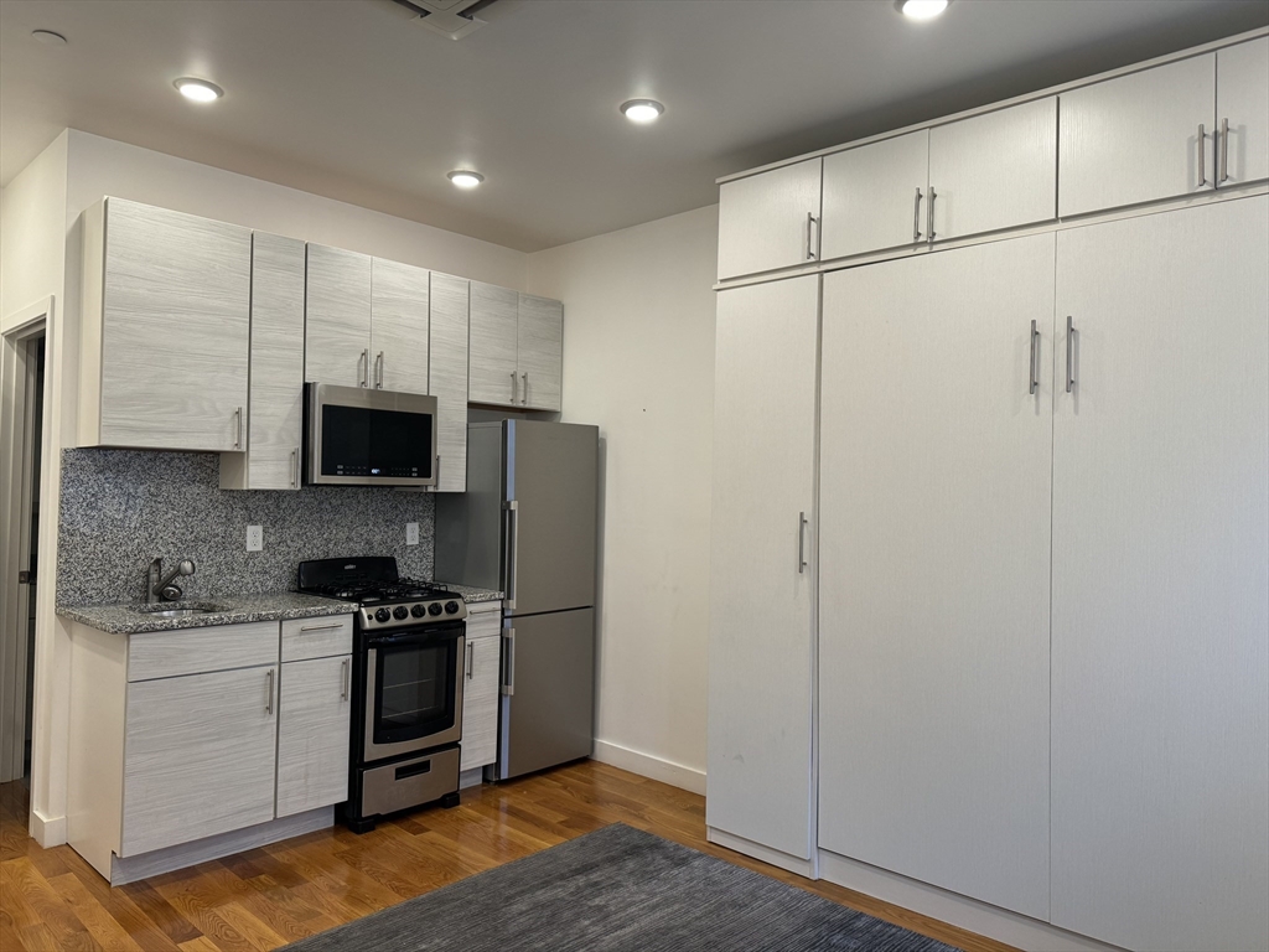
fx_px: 880
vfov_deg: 56.8
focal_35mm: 24
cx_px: 634
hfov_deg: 71.6
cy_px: 476
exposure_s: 1/120
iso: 125
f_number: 1.78
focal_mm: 6.86
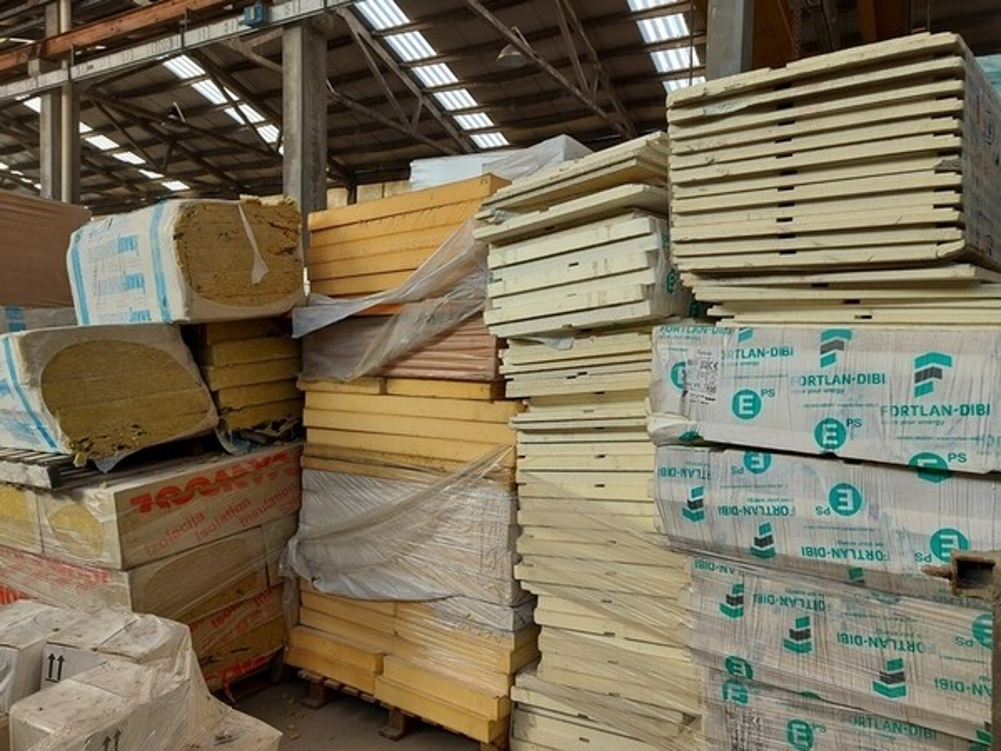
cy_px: 376
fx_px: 694
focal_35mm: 24
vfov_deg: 56.8
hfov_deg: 71.6
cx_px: 500
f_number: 1.8
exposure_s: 1/135
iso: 32
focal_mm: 5.23
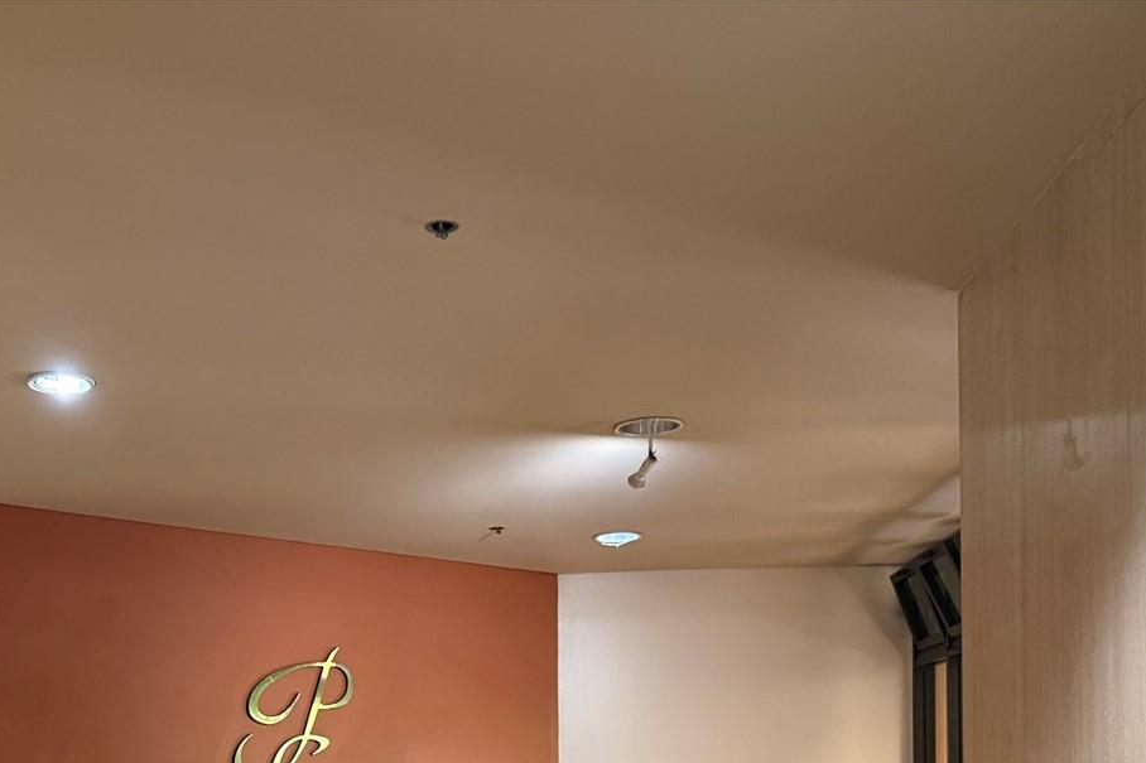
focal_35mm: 44
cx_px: 317
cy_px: 754
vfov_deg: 28.7
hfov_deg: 43.4
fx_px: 1400
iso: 640
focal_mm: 6.76
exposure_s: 1/60
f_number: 1.78
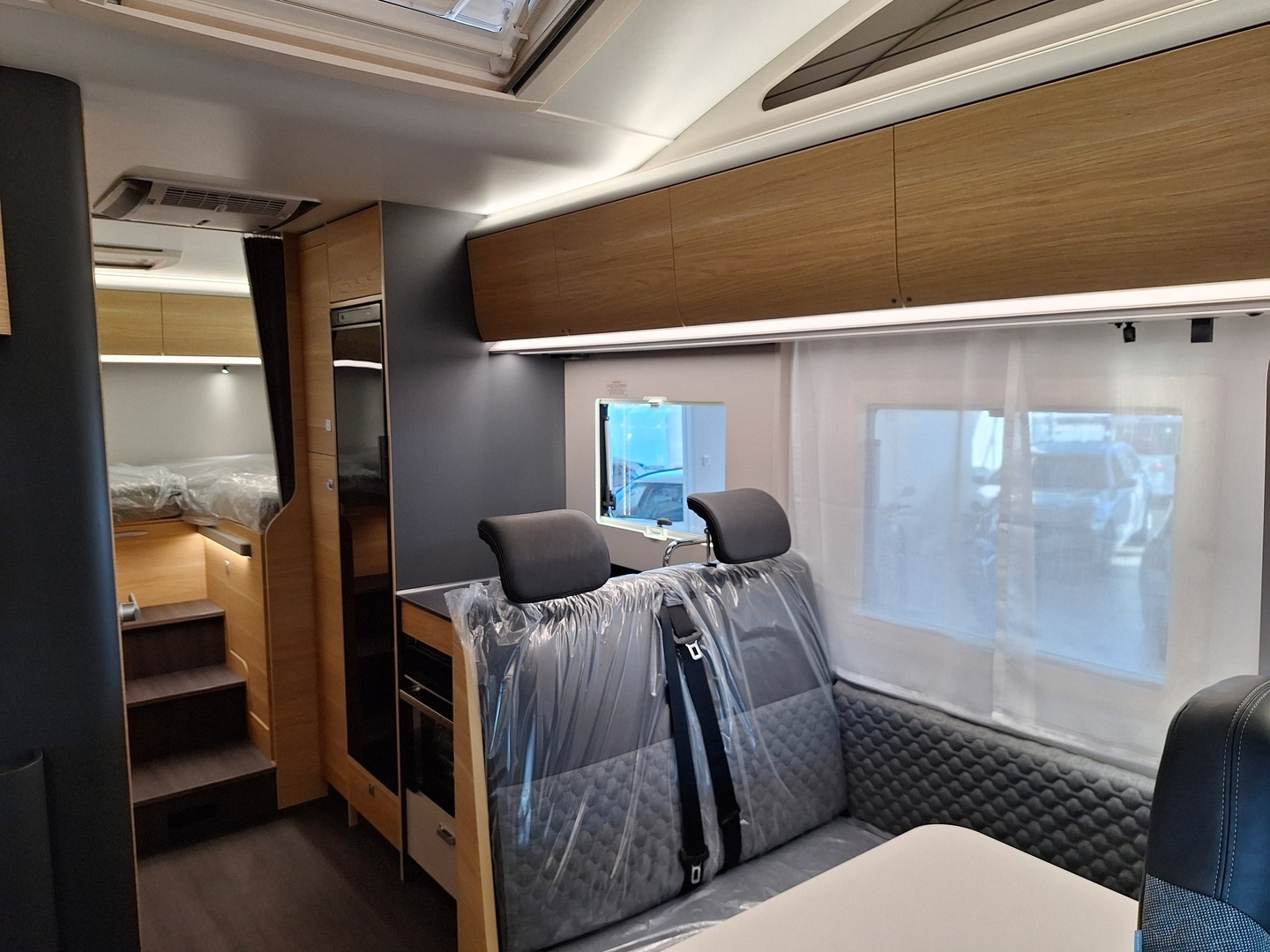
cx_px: 635
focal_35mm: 23
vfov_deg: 58.9
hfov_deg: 73.9
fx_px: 844
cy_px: 476
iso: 80
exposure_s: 1/120
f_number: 1.8
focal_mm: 5.54
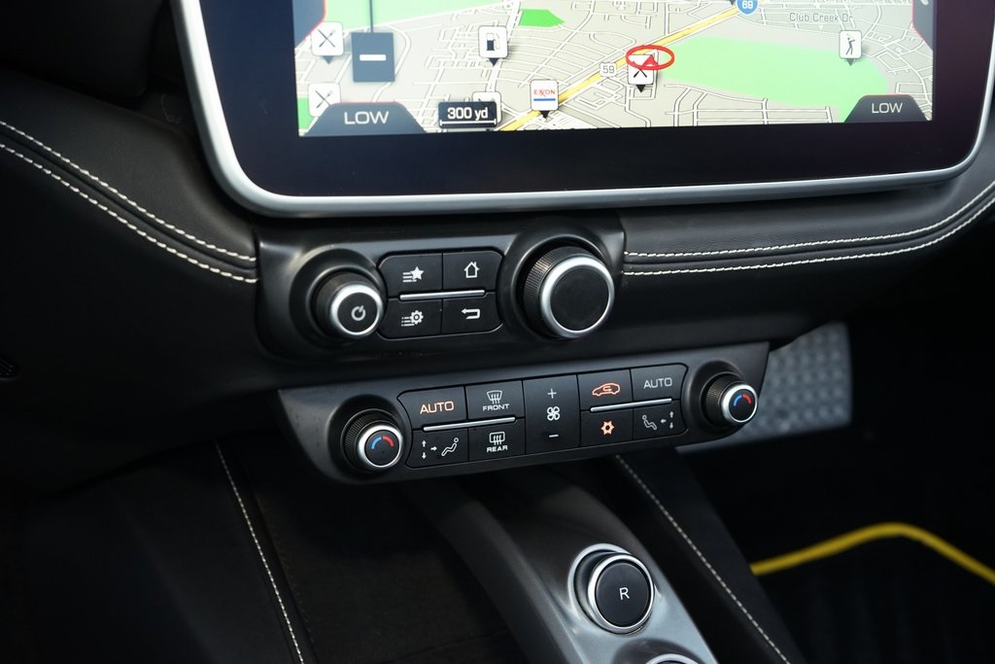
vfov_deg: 31.2
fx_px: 1189
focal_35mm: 43
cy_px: 332
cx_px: 498
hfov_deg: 45.4
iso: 1250
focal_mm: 43
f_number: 8
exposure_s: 1/30
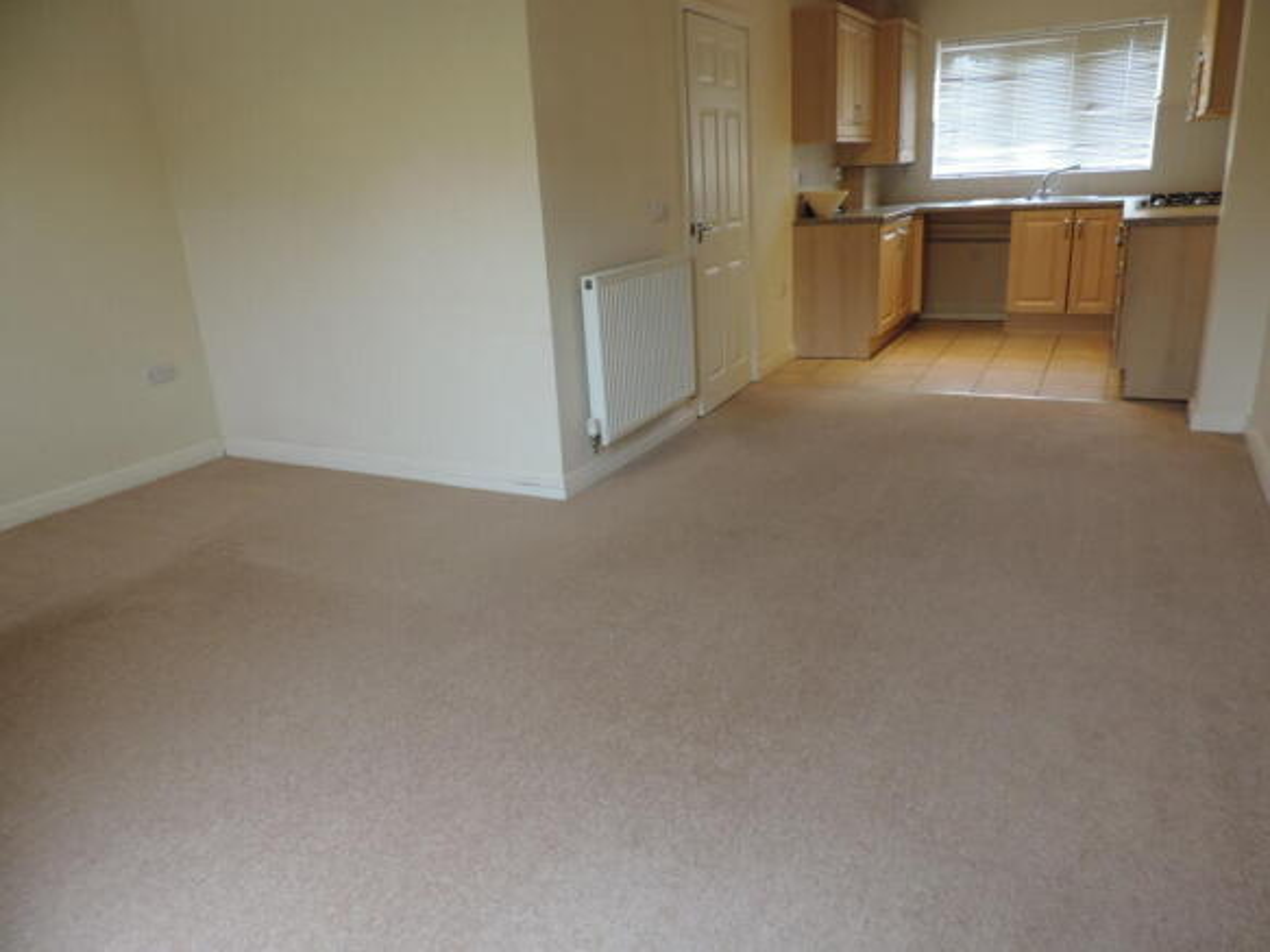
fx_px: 880
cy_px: 476
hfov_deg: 71.6
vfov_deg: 56.8
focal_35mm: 24
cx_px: 635
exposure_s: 1/30
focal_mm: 4.3
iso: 280
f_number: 3
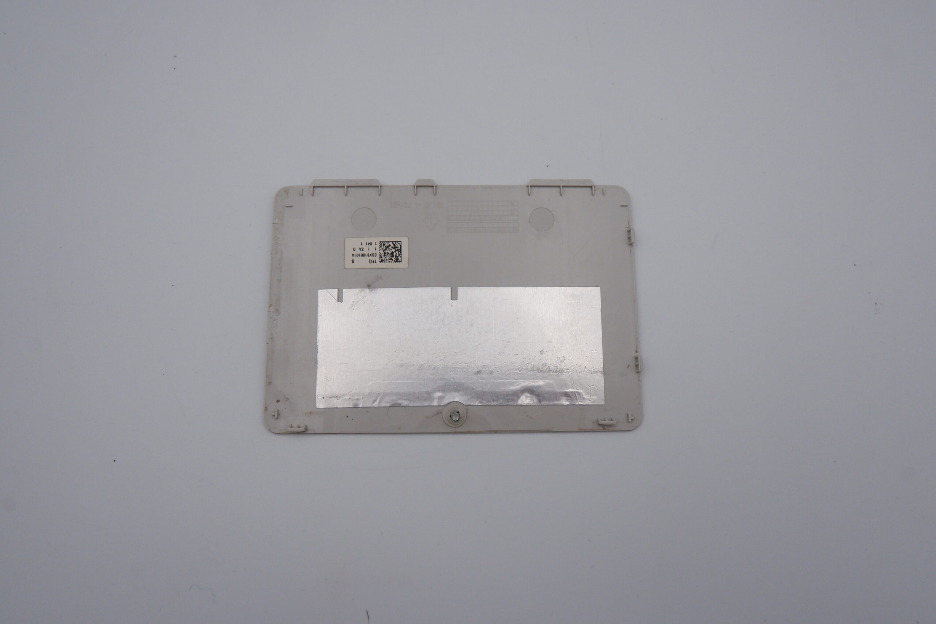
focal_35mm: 23
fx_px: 598
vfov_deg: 55.1
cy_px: 312
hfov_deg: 76.1
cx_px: 468
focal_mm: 15
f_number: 11
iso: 1250
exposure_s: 1/400
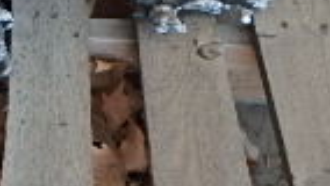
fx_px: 902
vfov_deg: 11.5
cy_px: -56
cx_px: -228
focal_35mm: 103
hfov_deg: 17.6
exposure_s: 1/60
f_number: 3.5
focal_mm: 3.7
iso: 125
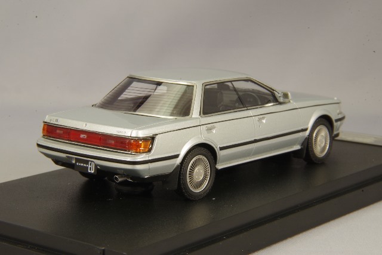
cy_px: 128
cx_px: 191
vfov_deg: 12.2
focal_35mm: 112
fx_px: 1189
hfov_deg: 18.3
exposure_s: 1/1.67
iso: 400
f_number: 32
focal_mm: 75
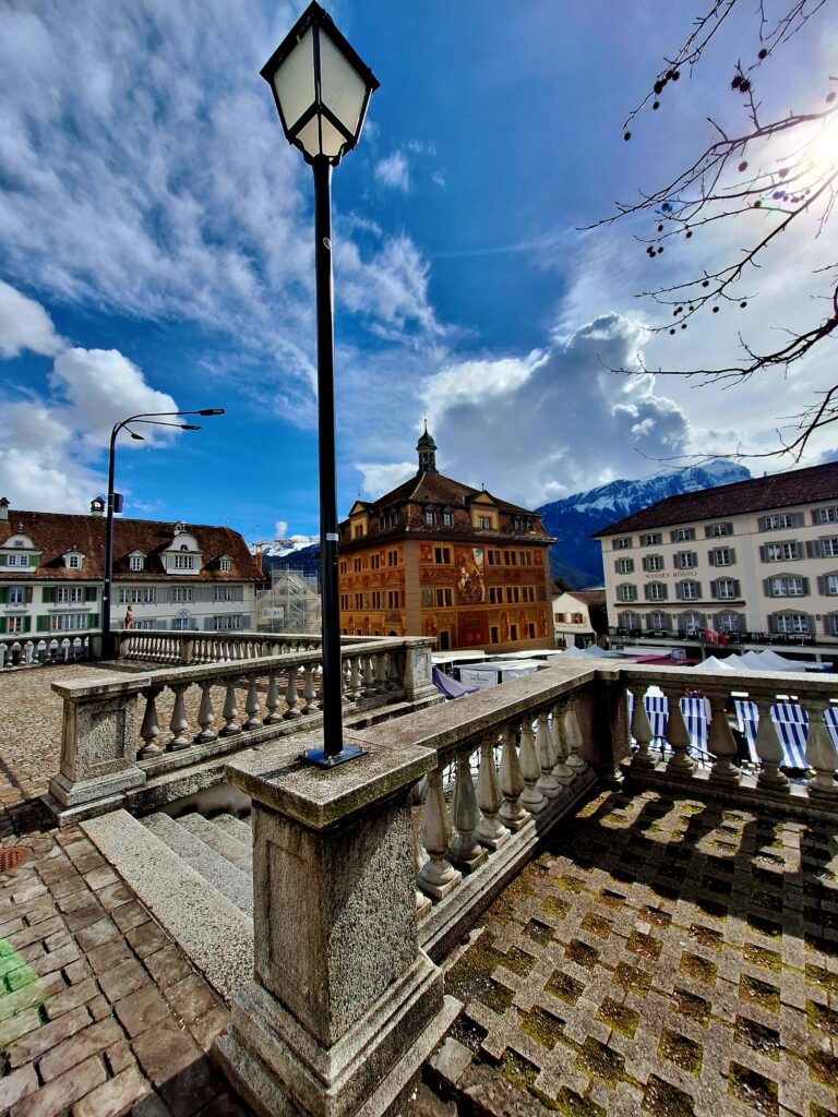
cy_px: 558
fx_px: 420
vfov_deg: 106.2
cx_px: 419
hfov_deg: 89.9
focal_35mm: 13
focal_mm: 1.74
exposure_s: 1/5000
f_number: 2.2
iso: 40
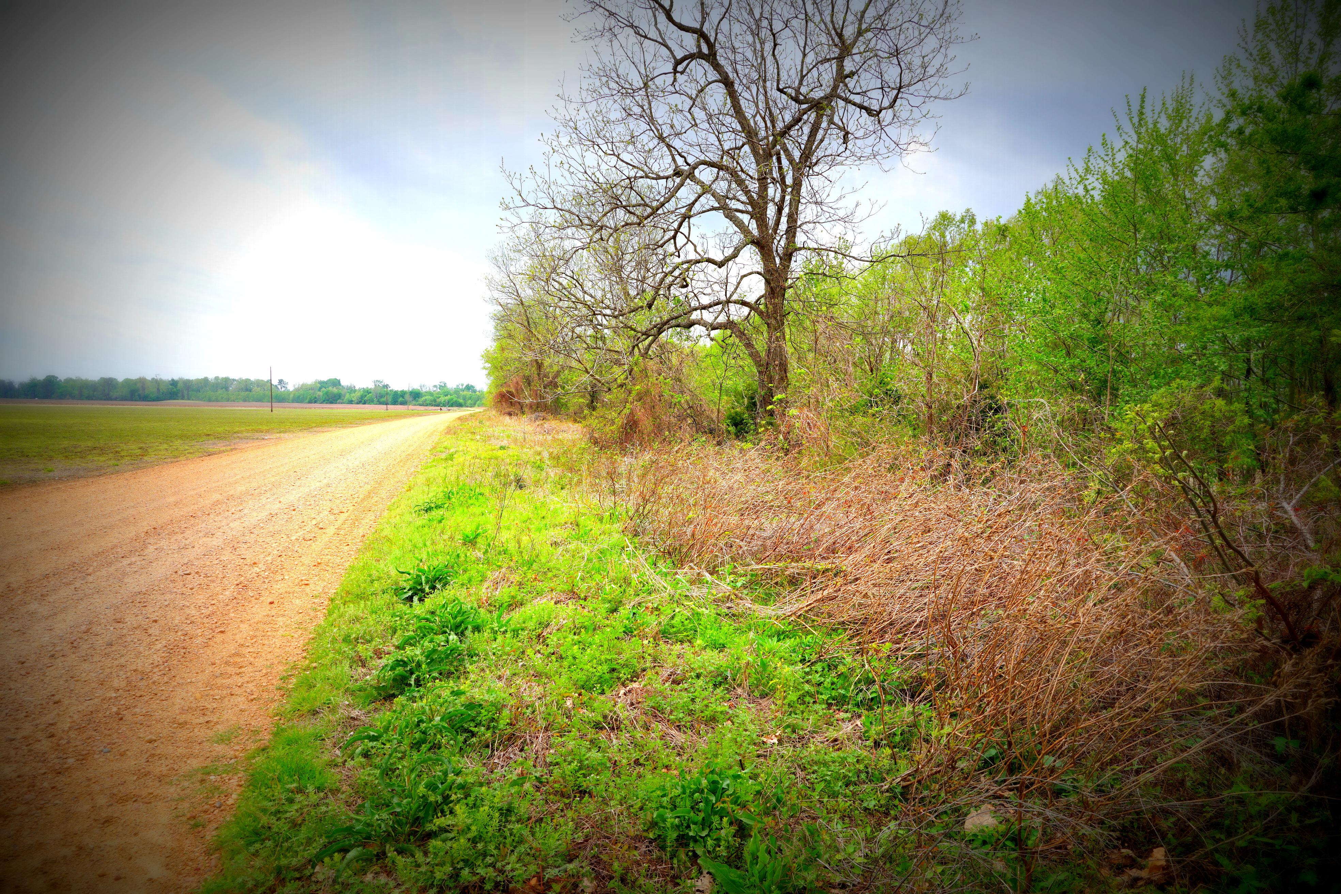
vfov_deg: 53.1
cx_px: 670
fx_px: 894
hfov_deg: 73.7
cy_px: 447
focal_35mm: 24
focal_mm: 24
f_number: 11
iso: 100
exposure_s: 1/100
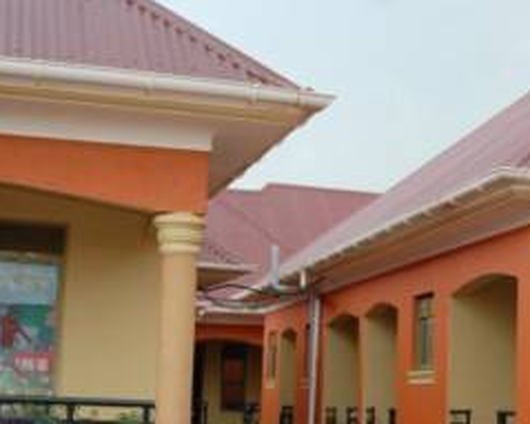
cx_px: 386
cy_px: 331
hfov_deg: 25.5
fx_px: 1160
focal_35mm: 74
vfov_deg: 20.5
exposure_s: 1/200
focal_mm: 28
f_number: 3.3
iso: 640
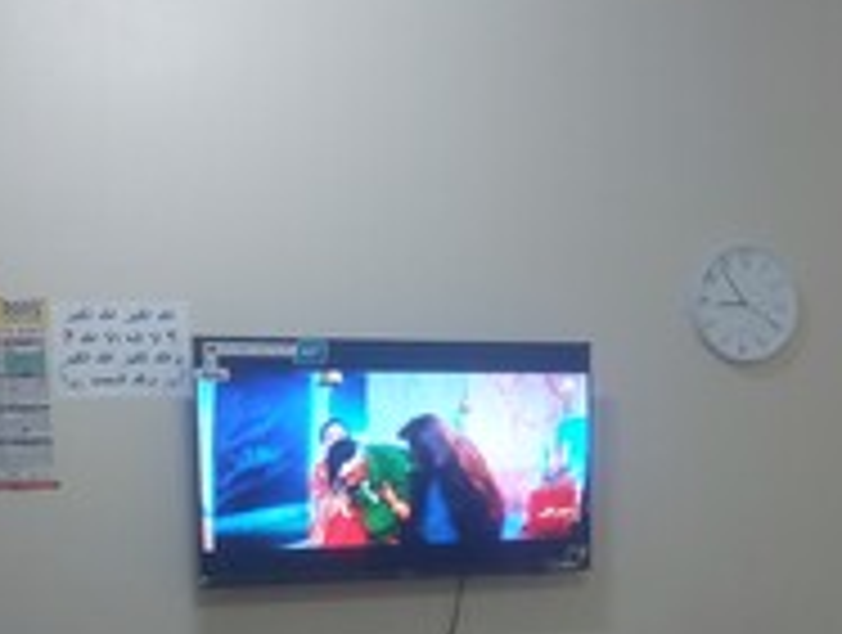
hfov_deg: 31.5
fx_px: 1487
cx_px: 507
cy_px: 596
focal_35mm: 61
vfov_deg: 23.3
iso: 411
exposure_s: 1/60
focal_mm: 5.23
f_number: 1.8
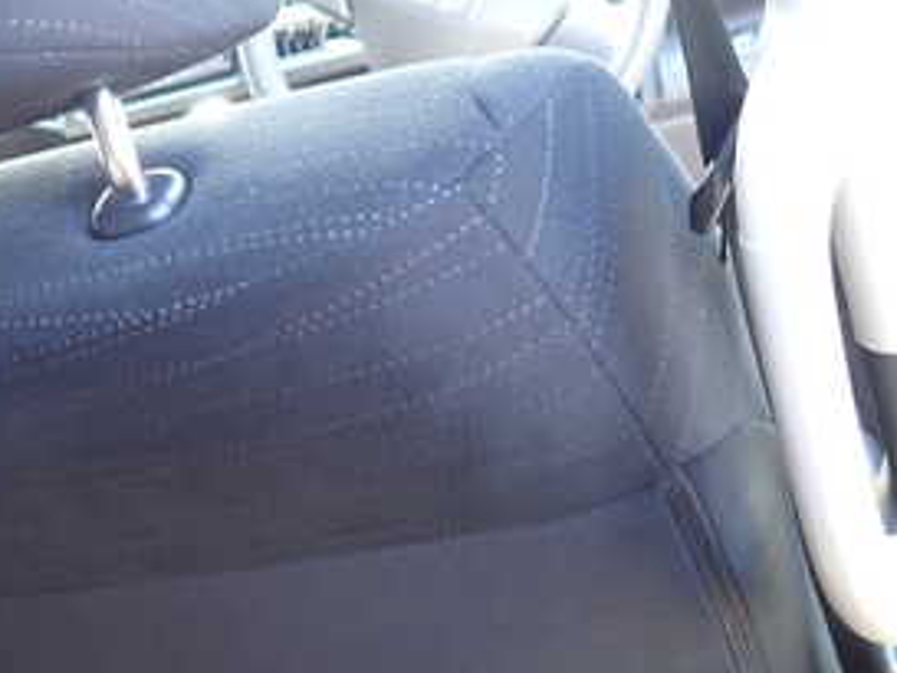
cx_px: 263
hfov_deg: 34.4
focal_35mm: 55
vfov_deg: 26.5
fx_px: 1426
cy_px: 391
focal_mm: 4.5
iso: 200
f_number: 2
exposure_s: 1/40
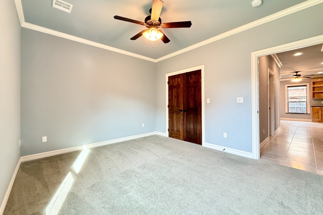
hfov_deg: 100.4
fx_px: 135
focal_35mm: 15
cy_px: 103
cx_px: 159
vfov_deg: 77.2
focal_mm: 2.22
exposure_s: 1/60
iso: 320
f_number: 2.2
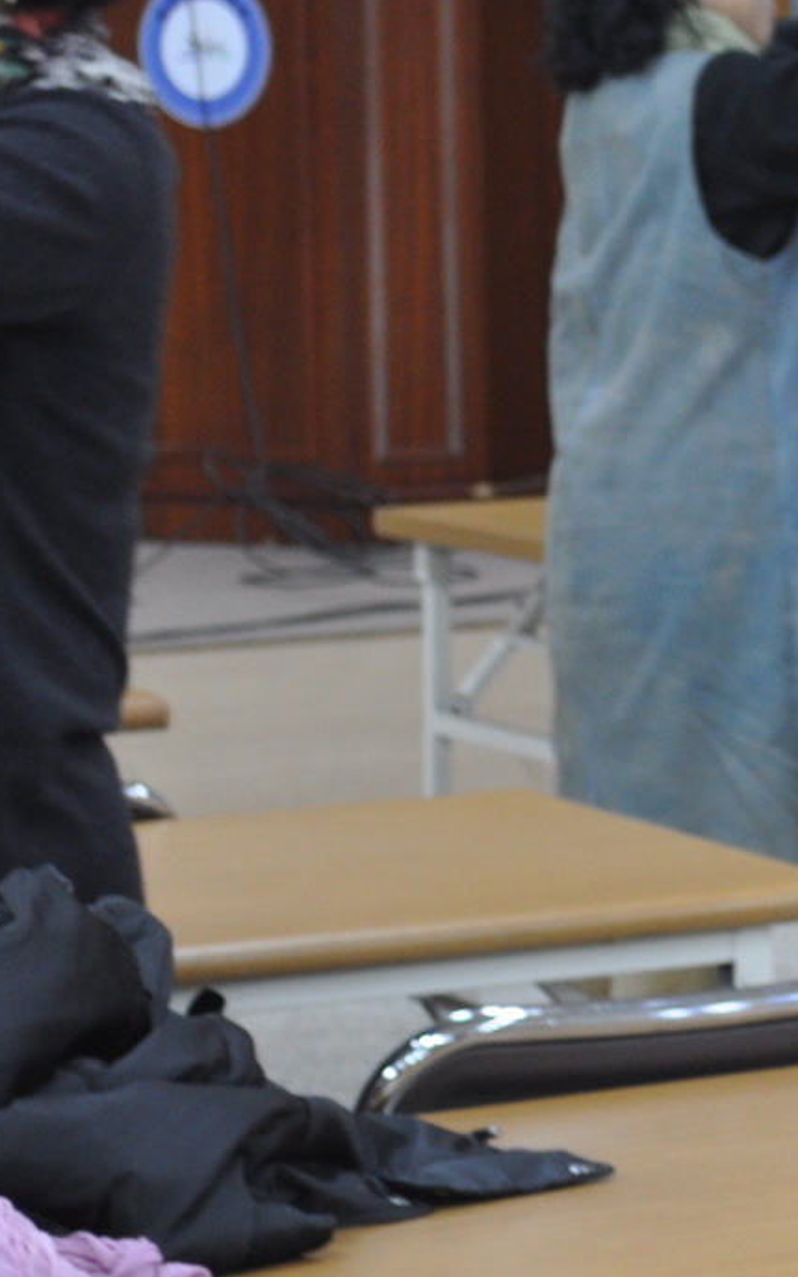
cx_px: 1622
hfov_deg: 6.4
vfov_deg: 10.5
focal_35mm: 200
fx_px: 6959
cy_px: 303
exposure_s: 1/15
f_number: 5.3
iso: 640
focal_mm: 42
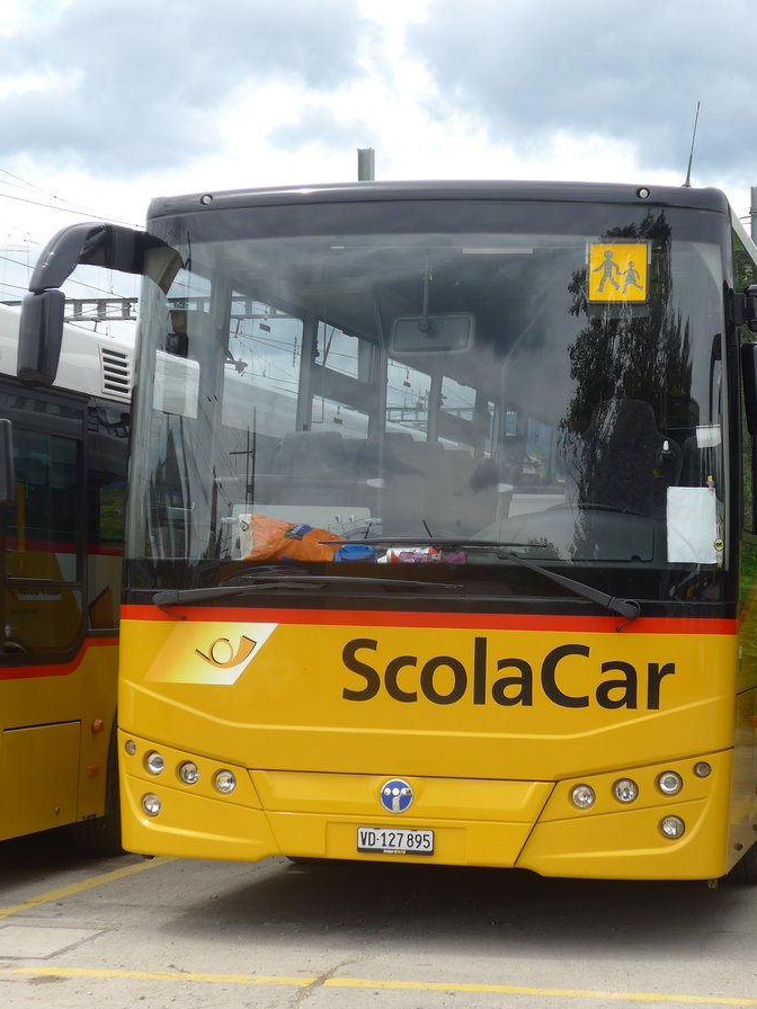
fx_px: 2303
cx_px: 464
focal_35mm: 79
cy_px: 506
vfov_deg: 24.7
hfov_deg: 18.6
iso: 80
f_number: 3.5
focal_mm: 12
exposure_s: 1/800
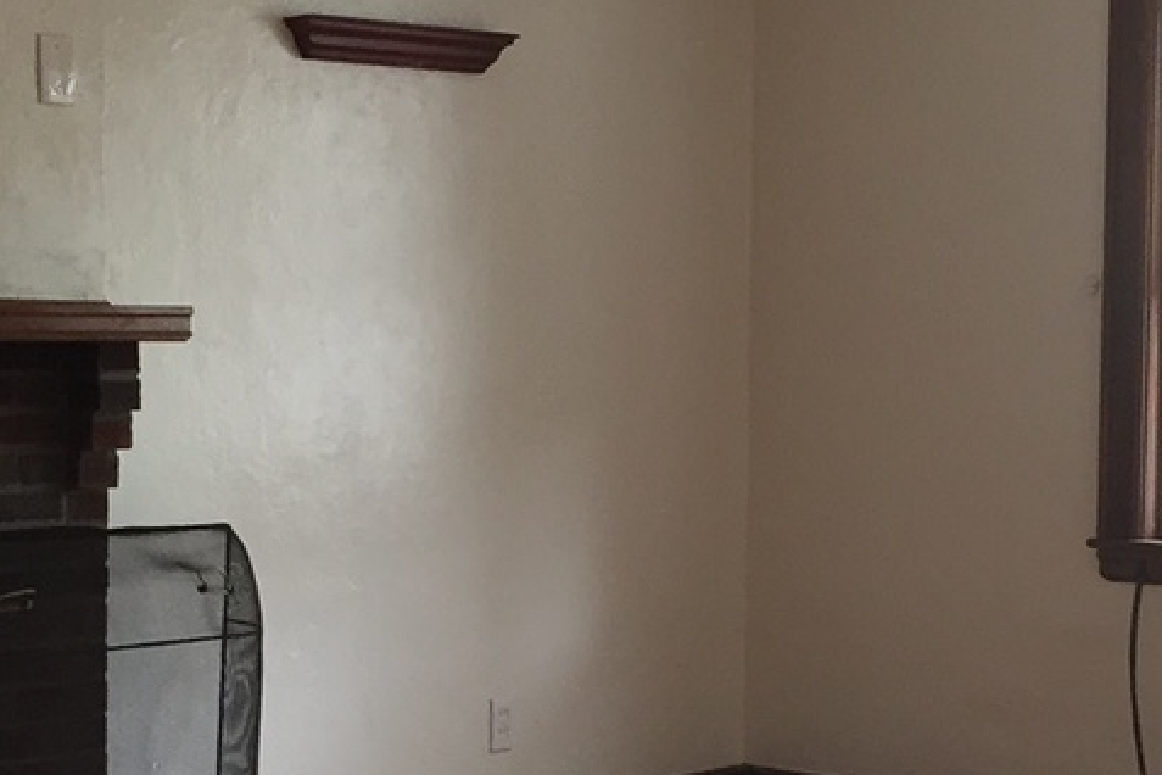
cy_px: 563
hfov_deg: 22.4
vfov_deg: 15.0
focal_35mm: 91
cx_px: 619
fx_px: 2937
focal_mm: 4.15
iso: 50
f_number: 2.2
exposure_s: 1/30
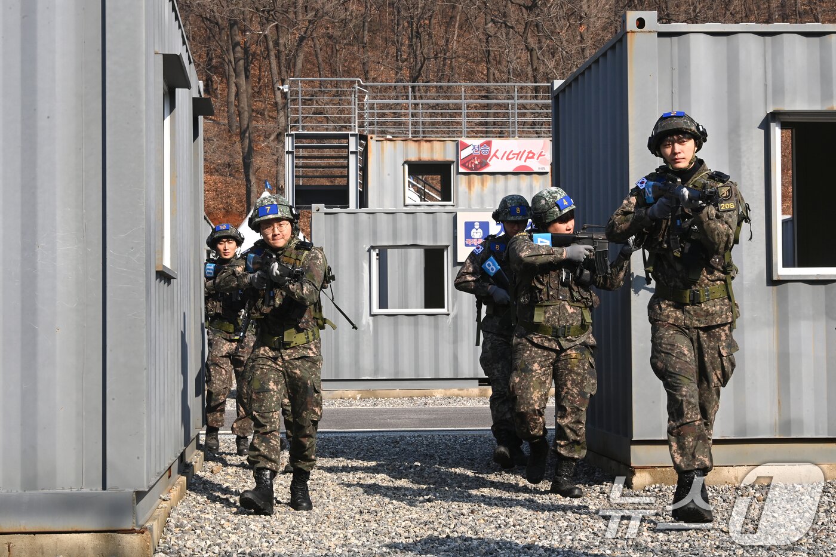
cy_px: 278
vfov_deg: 17.5
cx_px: 418
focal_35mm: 78
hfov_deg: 26.0
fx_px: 1811
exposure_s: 1/320
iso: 800
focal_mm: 78
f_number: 18
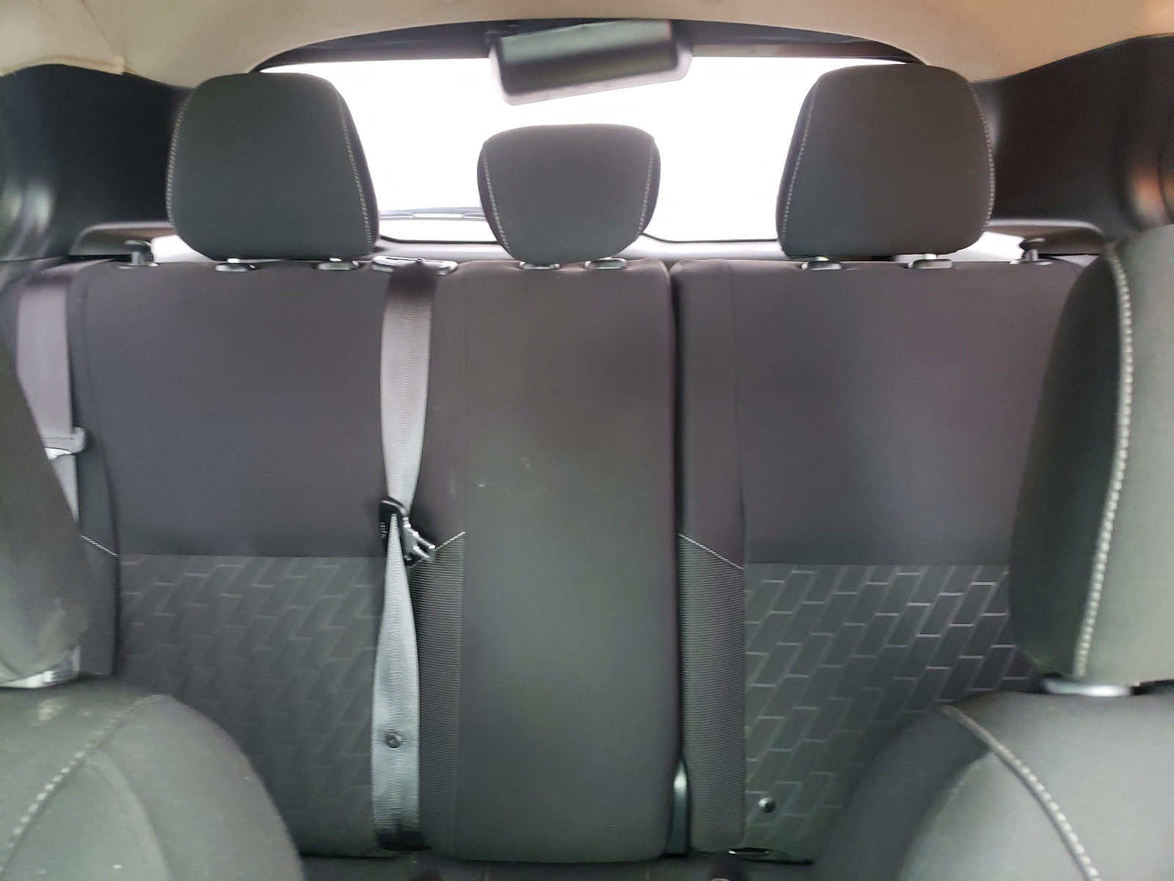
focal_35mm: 26
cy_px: 440
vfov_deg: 53.1
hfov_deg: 67.3
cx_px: 587
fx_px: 882
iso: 276
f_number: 1.5
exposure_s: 1/40
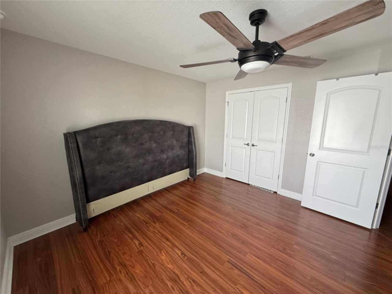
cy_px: 147
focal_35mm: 14
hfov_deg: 102.1
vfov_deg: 85.7
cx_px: 196
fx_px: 159
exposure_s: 1/99
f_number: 2.2
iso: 160
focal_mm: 2.22
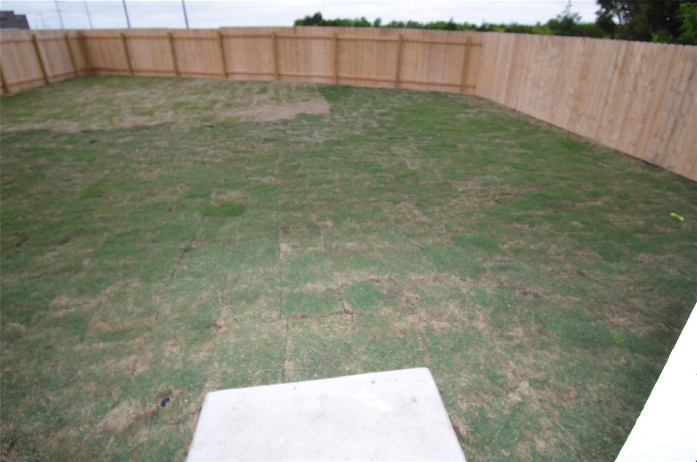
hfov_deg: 85.5
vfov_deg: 63.0
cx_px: 348
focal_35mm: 20
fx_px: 377
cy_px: 231
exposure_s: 1/160
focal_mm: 13
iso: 100
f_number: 6.3
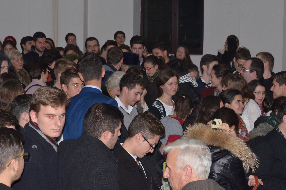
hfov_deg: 24.7
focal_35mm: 82
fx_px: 654
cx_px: 143
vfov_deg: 16.5
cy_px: 95
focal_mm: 55
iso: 1600
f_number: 9
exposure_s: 1/200
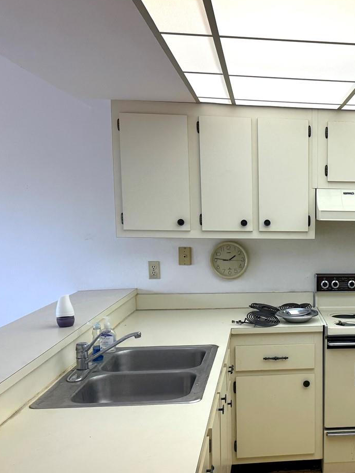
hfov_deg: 32.2
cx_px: 337
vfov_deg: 44.5
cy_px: 287
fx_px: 574
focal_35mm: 42
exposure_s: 1/120
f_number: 1.78
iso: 100
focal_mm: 6.76
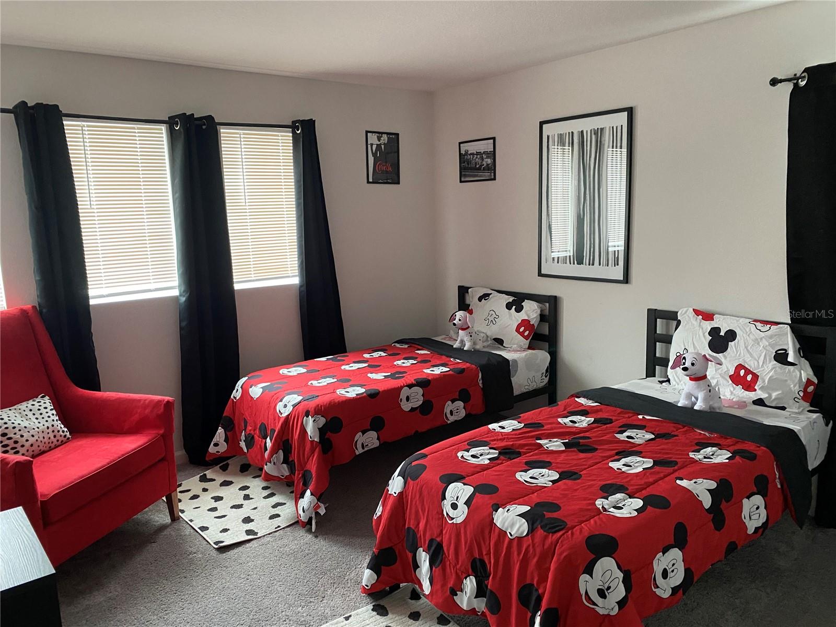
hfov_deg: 67.3
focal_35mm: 26
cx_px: 418
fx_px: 628
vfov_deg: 53.1
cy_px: 314
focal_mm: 4.25
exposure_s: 1/60
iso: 400
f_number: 1.8
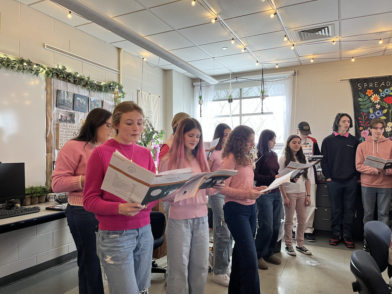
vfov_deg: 53.1
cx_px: 196
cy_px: 147
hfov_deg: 67.3
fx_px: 294
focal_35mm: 26
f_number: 1.6
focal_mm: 5.1
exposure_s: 1/60
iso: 160
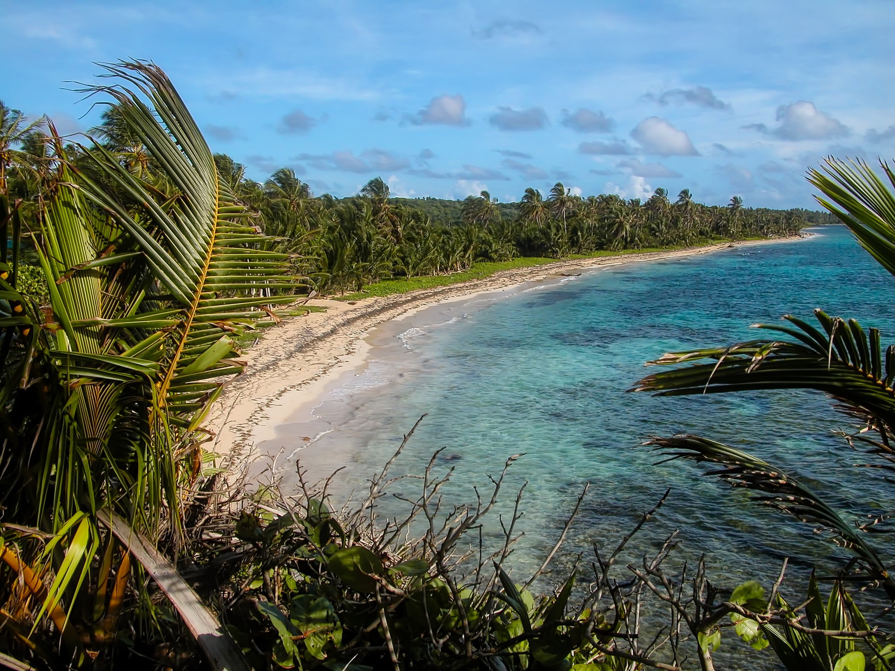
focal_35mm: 35
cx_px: 448
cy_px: 336
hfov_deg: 52.6
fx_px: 905
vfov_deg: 40.7
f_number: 5
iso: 100
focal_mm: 8.9
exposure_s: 1/1000
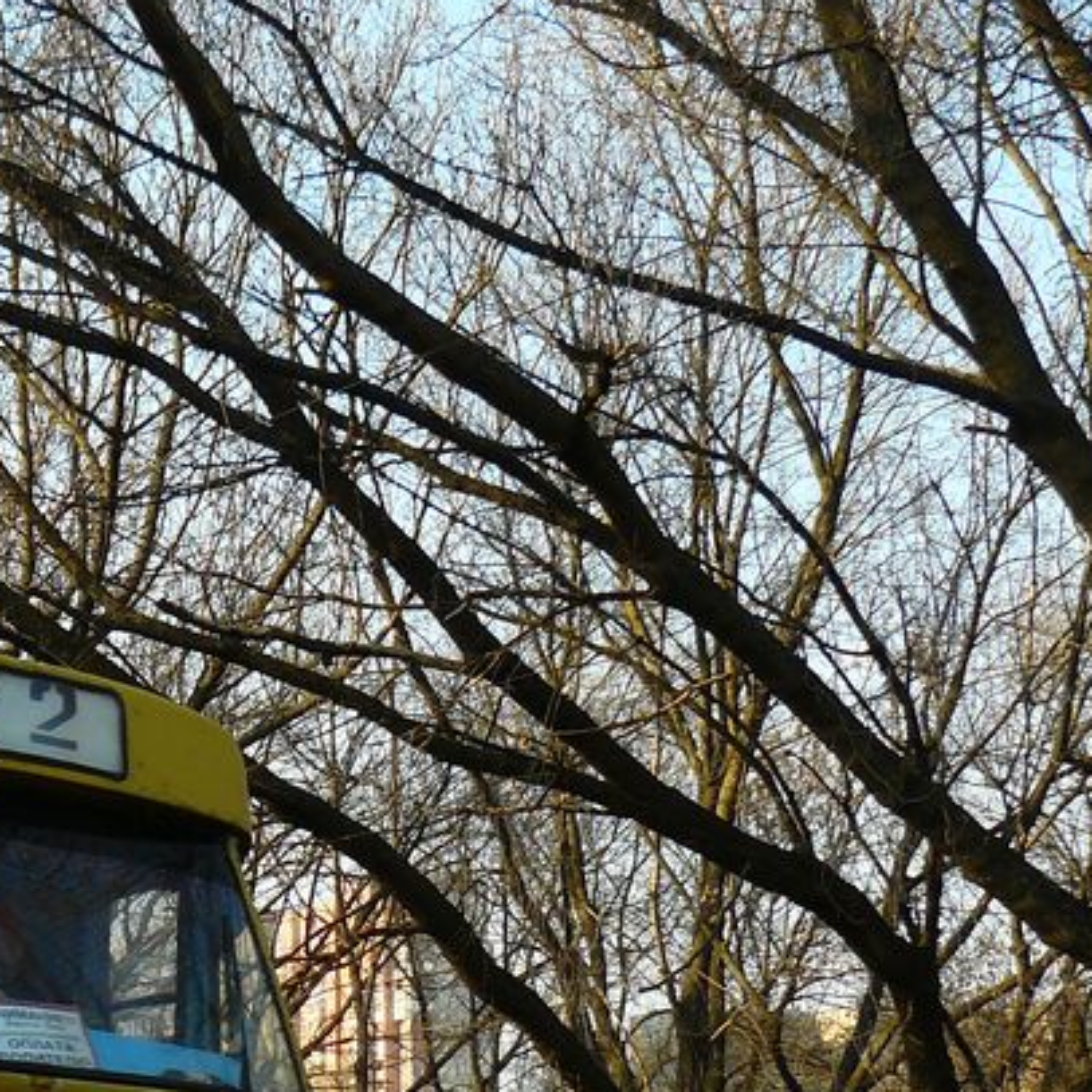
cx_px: -123
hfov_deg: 20.6
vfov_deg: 21.5
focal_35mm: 80
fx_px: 2855
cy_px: 805
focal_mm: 6
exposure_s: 1/400
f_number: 2.8
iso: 100
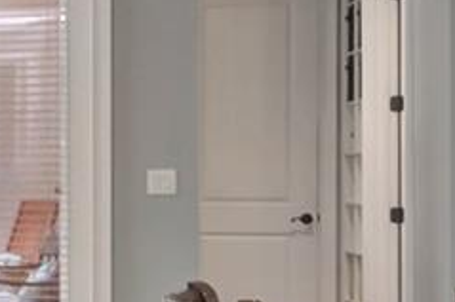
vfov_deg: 12.4
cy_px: 180
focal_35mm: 110
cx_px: -569
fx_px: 1394
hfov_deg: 14.1
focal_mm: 11
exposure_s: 1/160
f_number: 8
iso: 1250
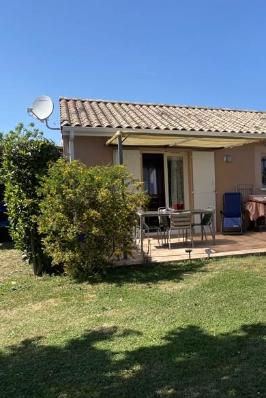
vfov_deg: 51.9
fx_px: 410
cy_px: 203
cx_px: 266
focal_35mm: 37
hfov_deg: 33.0
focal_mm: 4.25
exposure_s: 1/2066
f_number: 1.8
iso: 32
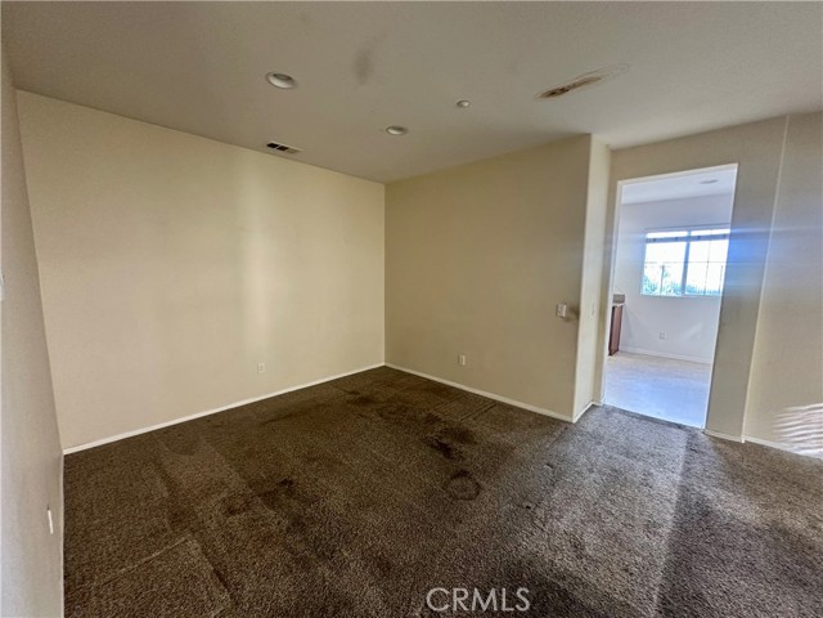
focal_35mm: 14
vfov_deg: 85.7
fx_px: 333
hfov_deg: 102.1
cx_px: 412
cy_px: 309
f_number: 2.2
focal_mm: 2.22
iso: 400
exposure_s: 1/60
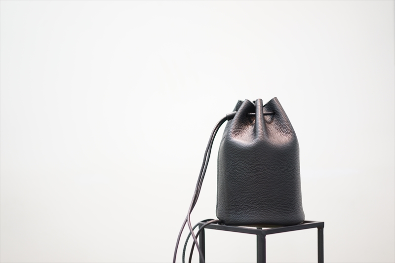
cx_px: 198
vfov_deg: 24.6
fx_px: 603
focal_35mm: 55
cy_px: 132
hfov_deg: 36.3
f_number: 1.8
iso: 400
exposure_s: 1/60
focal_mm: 55
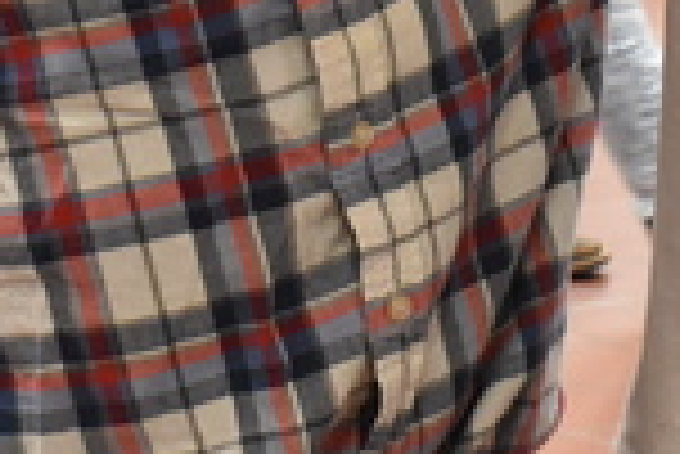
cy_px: -45
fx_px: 4500
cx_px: 766
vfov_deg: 5.8
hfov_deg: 8.6
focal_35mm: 238
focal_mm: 30
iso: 1600
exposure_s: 1/50
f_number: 7.1
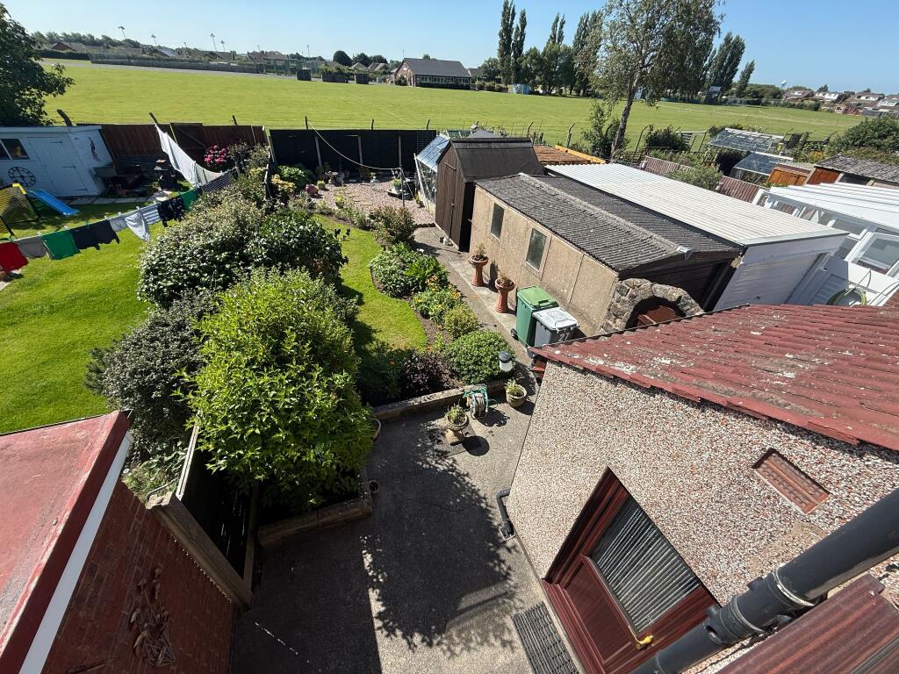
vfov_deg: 85.7
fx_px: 364
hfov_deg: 102.1
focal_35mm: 14
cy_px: 337
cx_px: 450
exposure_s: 1/1145
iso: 50
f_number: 2.2
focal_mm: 2.22
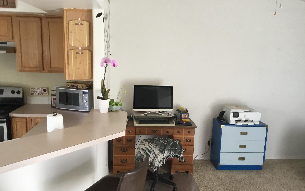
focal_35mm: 33
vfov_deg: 38.3
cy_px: 103
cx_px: 153
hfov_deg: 58.1
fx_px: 274
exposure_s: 1/30
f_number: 2.4
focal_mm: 3.3
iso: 64
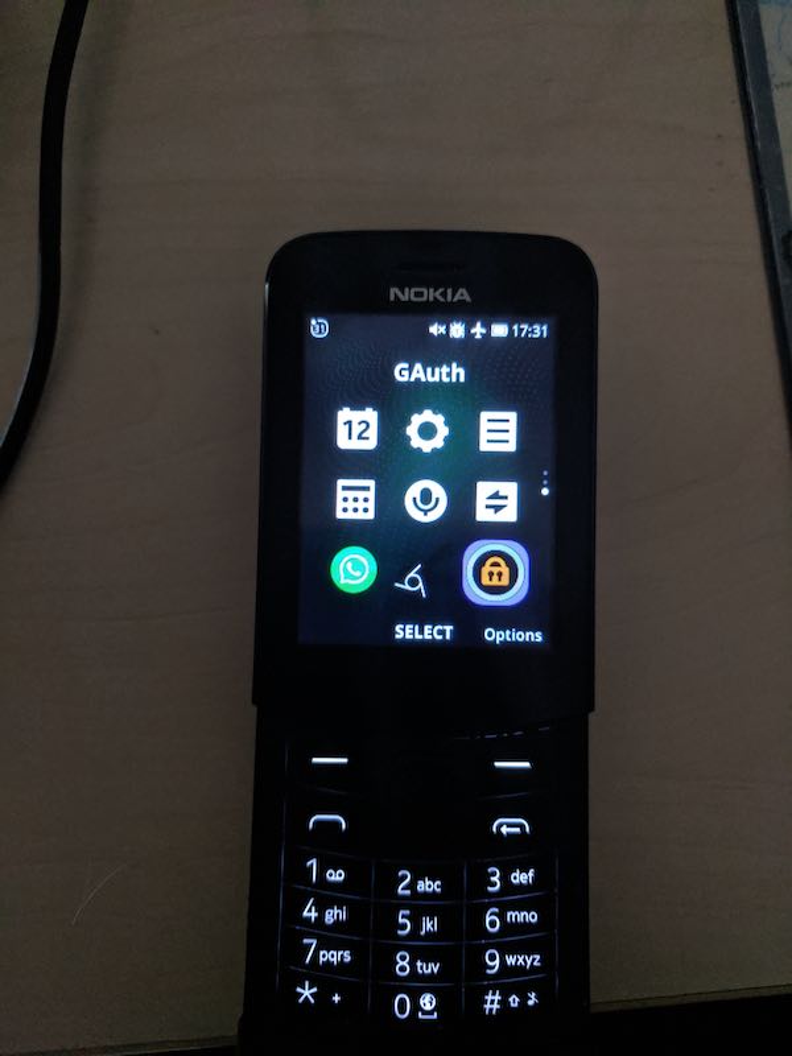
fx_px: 793
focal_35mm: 26
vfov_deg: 67.3
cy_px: 528
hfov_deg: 53.1
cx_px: 396
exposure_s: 1/50
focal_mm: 4.67
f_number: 2
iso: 511
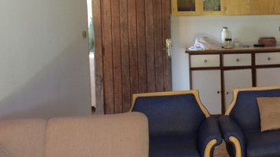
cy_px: 18
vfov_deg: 20.4
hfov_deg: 30.6
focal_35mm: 58
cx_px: 334
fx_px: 431
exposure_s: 1/15
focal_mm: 10
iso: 400
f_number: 6.3
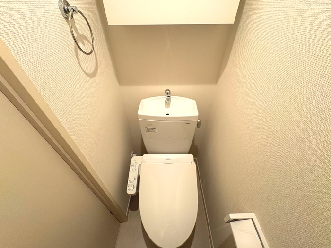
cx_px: 166
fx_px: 134
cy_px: 124
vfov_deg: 85.7
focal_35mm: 14
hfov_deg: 102.1
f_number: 2.2
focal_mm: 2.22
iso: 200
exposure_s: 1/100
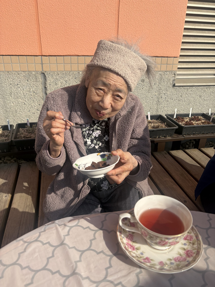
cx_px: 108
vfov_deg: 67.3
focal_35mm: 26
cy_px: 144
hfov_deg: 53.1
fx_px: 215
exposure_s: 1/3831
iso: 50
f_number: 1.6
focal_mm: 5.96
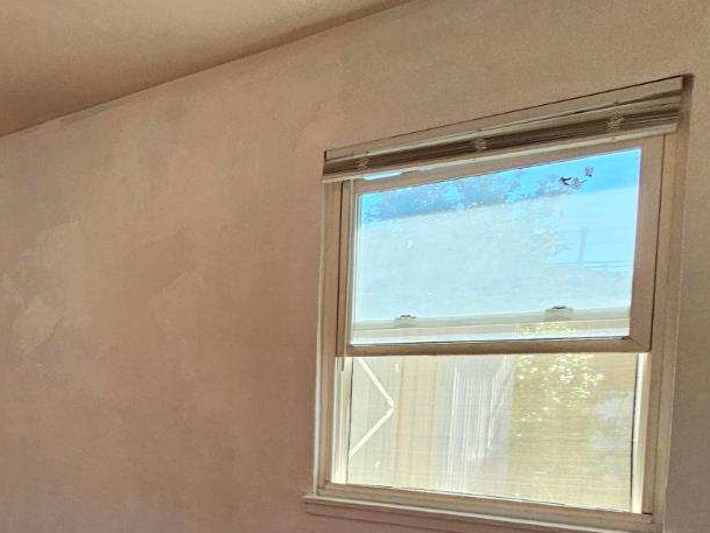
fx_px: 656
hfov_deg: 43.4
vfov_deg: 42.3
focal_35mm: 32
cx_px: -78
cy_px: 422
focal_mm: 2.2
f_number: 2.2
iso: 50
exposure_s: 1/200
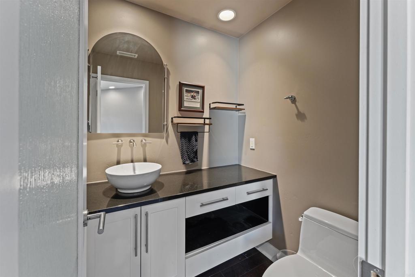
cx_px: 208
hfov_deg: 104.2
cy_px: 138
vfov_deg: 81.2
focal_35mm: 14
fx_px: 161
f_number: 9
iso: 640
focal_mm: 14
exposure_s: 1
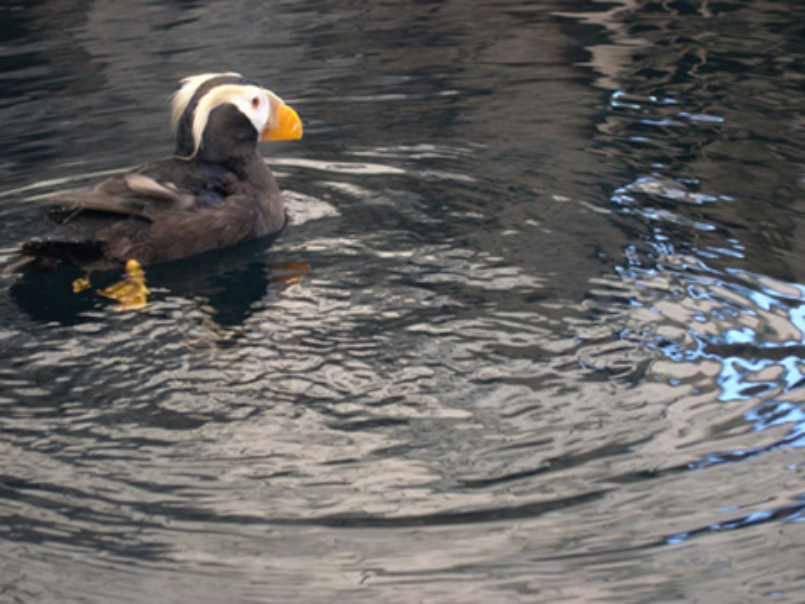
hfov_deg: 17.3
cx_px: 402
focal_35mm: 114
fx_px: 2653
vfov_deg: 13.0
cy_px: 302
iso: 332
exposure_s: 1/60
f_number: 4.9
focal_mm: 24
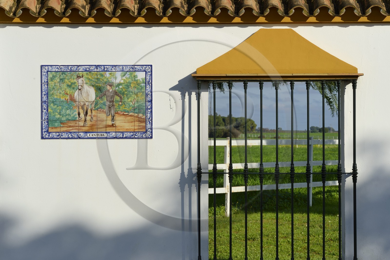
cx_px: 195
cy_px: 130
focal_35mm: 102
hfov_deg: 20.0
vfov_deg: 13.4
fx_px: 1105
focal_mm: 102
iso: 200
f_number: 14
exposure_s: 1/250
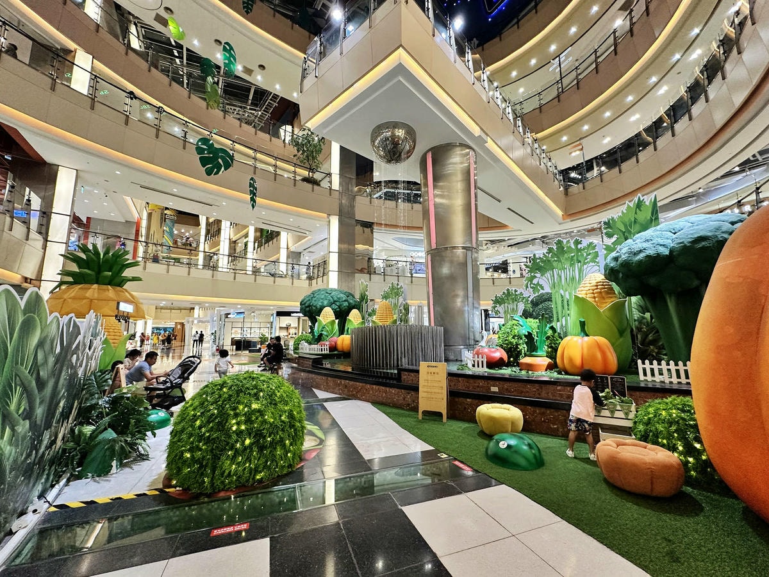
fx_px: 311
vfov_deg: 85.7
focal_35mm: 14
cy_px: 288
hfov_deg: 102.1
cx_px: 384
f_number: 2.2
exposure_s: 1/120
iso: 250
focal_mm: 2.22
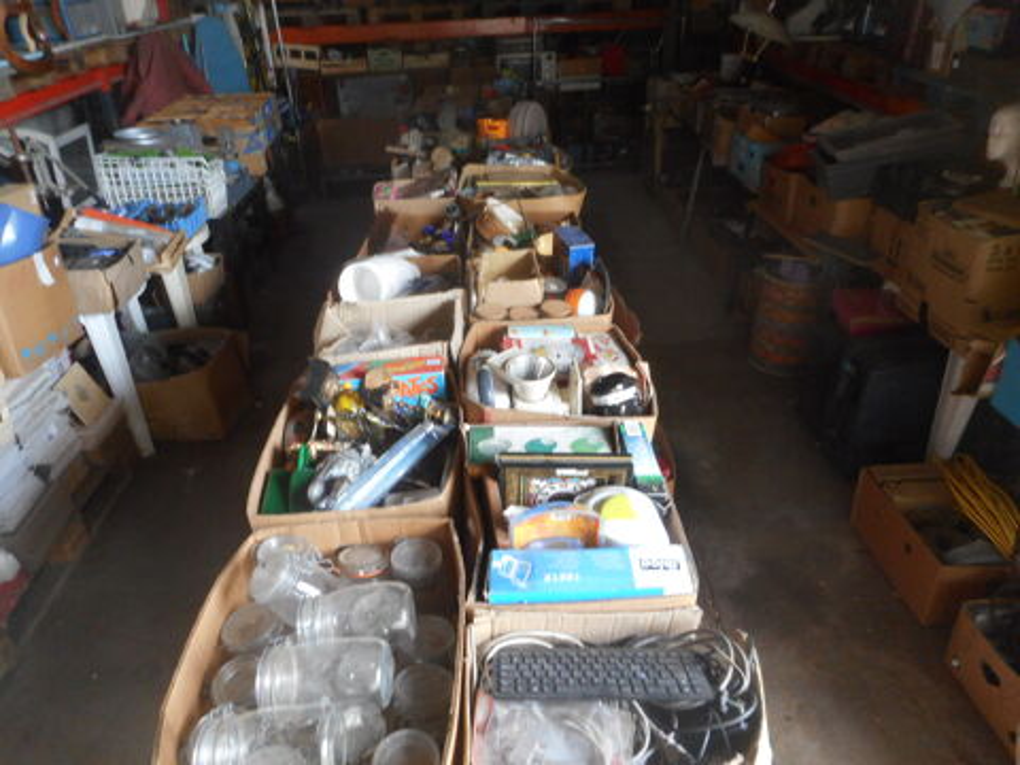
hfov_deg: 69.4
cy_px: 382
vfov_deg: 54.9
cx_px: 510
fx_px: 737
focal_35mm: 25
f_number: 3.7
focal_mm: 4.5
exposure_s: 1/30
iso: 250
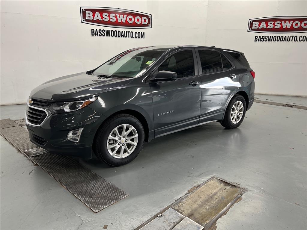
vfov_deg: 53.1
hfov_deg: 67.3
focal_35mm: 26
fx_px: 231
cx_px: 154
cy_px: 115
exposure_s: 1/60
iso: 80
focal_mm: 5.7
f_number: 1.5
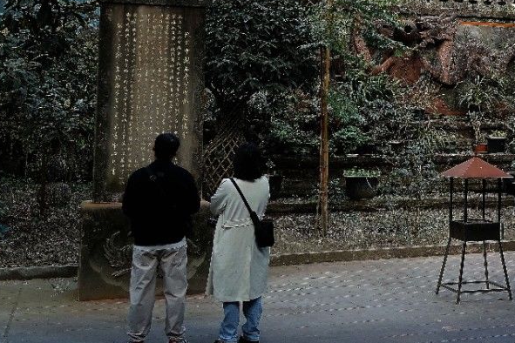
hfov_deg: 29.2
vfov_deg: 20.6
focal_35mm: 64
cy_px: 3
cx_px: 528
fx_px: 915
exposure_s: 1/60
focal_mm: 27
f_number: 4
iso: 200
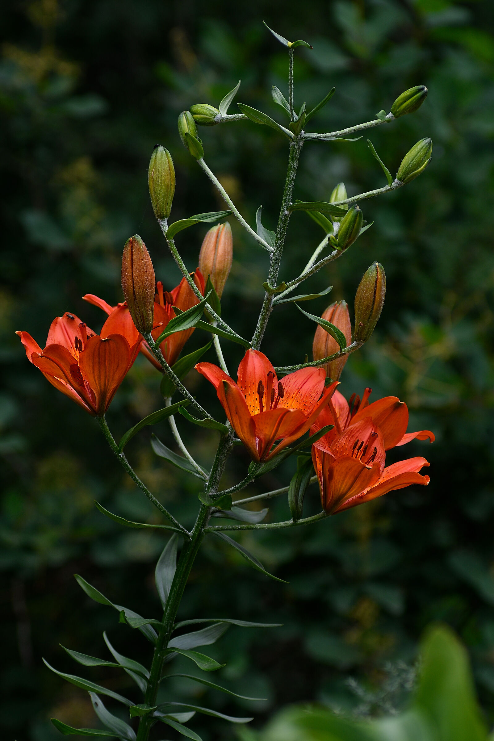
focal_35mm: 210
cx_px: 247
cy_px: 370
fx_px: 4322
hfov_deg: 6.5
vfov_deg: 9.8
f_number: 8
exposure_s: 1/400
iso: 100
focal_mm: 140
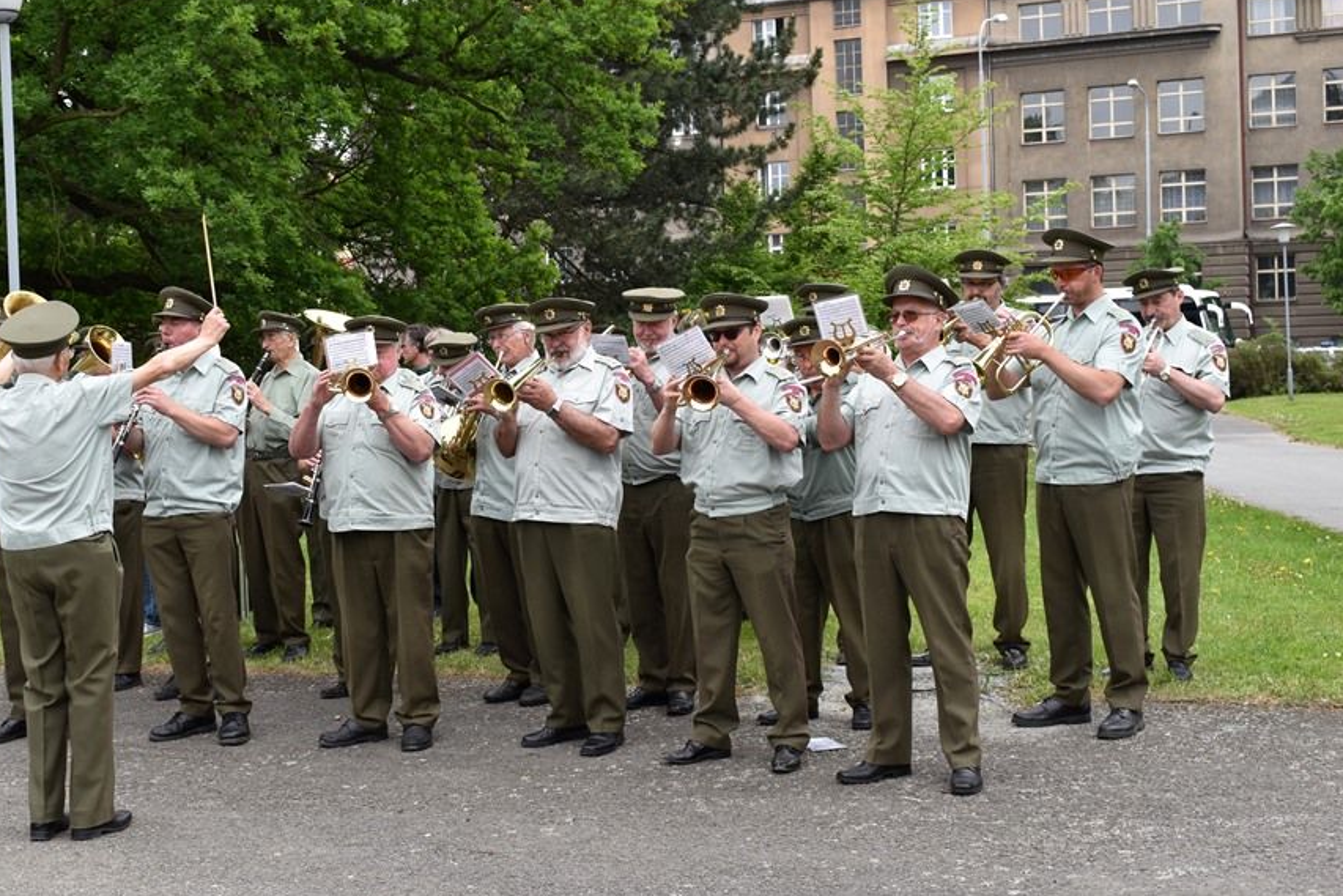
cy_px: 418
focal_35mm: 54
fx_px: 2015
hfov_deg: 36.7
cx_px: 540
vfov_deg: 25.1
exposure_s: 1/80
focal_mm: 30
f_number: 8
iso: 100
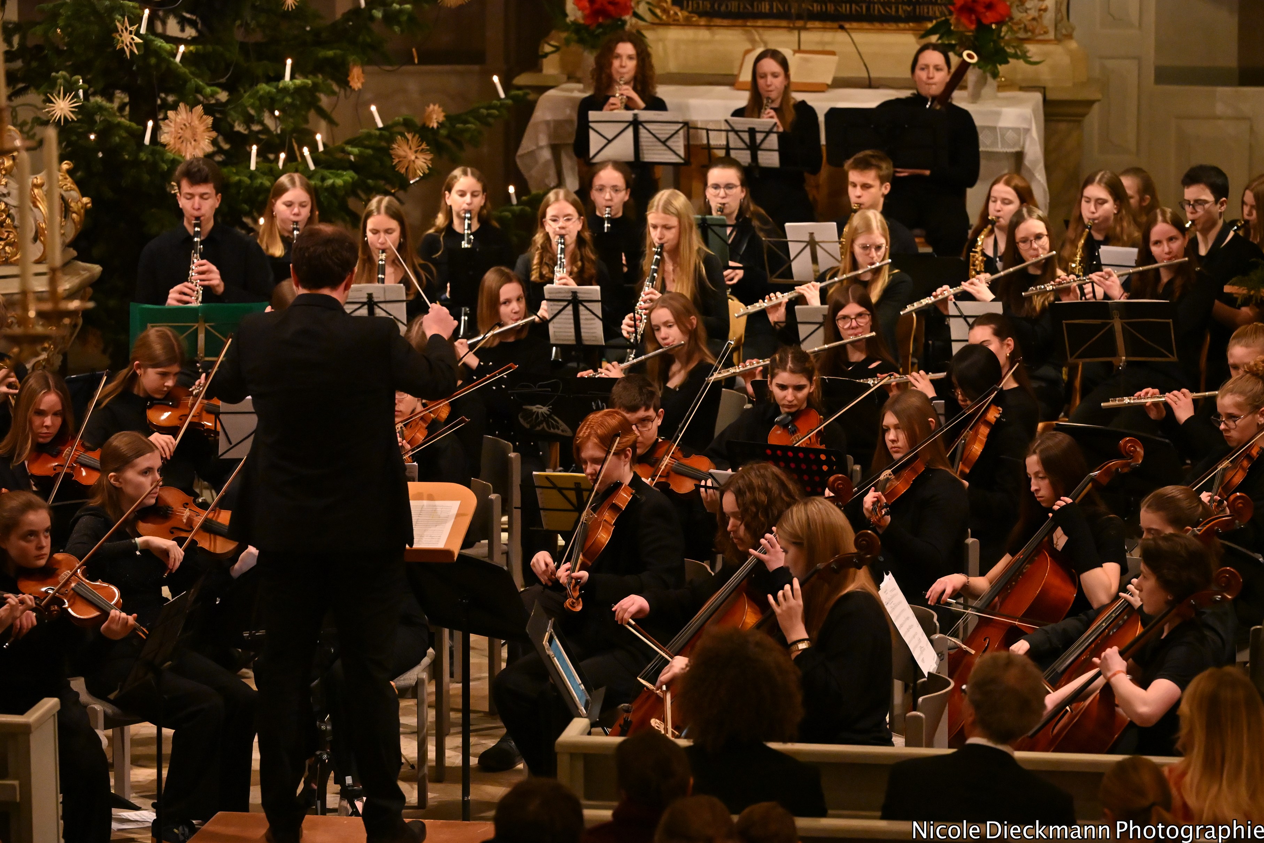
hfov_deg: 13.7
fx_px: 5266
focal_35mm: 150
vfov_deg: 9.1
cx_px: 632
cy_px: 422
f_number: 5
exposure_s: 1/250
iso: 8000
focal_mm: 150
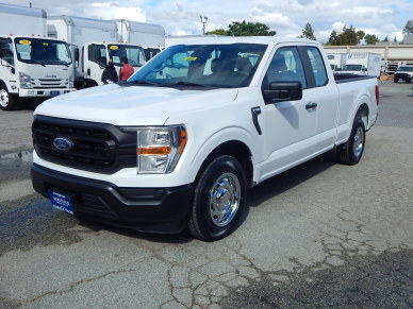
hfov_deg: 54.0
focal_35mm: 34
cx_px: 206
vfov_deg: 41.8
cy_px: 154
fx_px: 406
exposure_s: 1/640
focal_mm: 6.1
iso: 125
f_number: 6.7
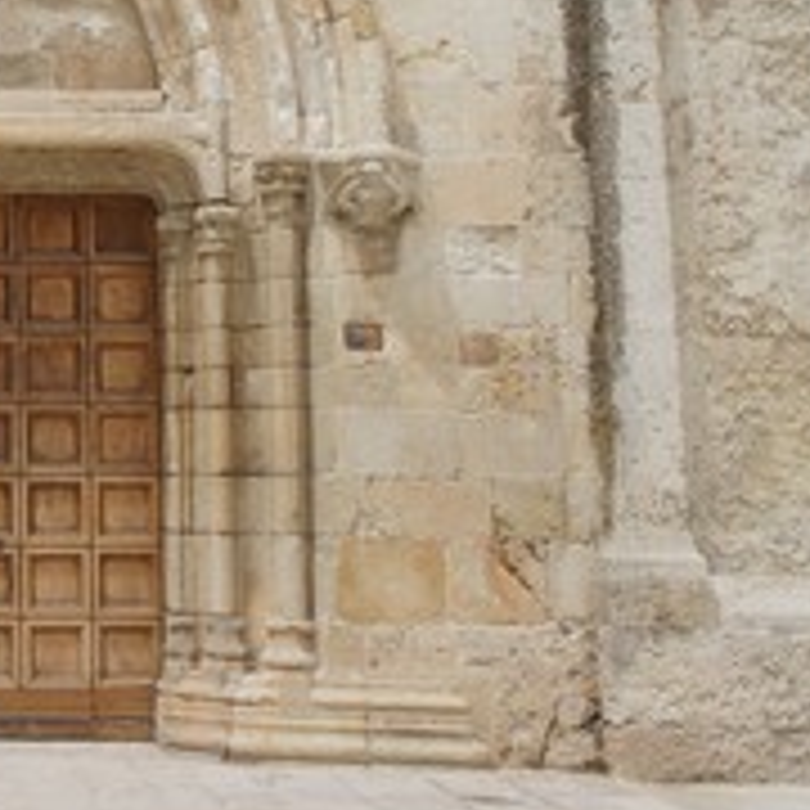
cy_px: 144
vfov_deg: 21.9
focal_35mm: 78
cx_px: -184
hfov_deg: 20.6
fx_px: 2065
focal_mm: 24
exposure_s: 1/500
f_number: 8
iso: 200
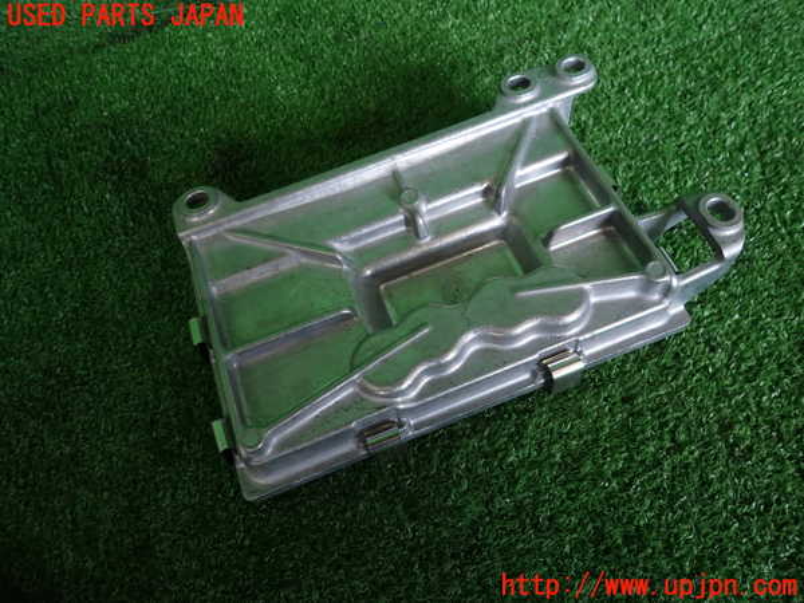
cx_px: 402
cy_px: 302
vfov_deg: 54.9
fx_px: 581
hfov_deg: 69.4
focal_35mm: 25
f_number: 2
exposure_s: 1/60
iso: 125
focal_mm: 4.5
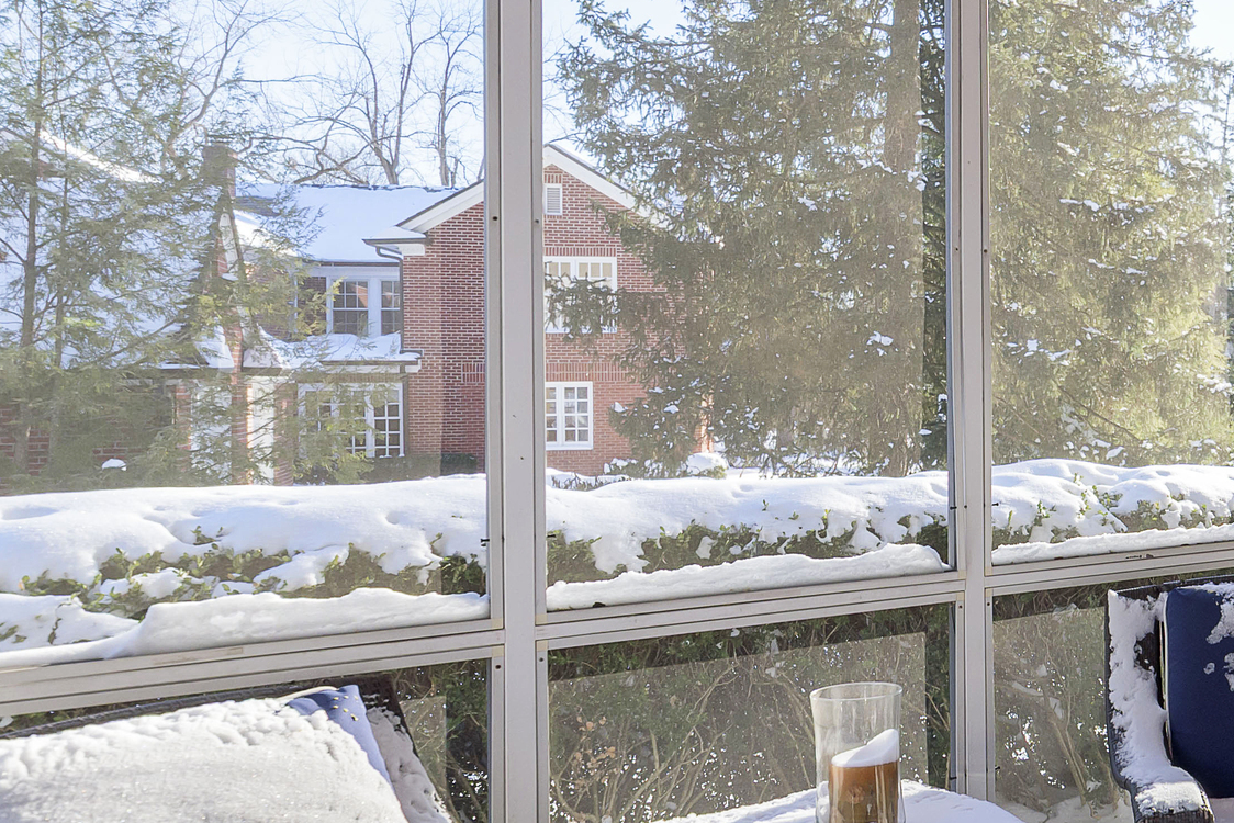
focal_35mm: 41
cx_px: 1187
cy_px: 347
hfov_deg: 42.1
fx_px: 1406
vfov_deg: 32.6
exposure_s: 1/400
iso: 320
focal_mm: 15
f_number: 5.6
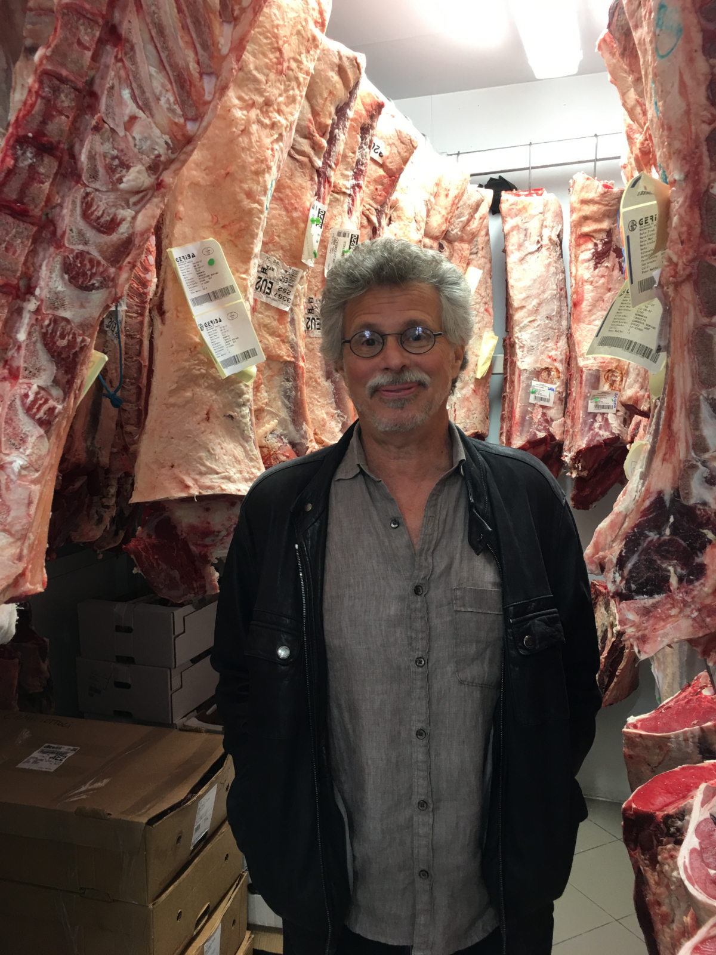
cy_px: 478
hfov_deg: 48.2
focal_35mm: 29
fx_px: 800
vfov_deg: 61.7
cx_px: 358
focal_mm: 4.2
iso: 32
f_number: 2.2
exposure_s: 1/17
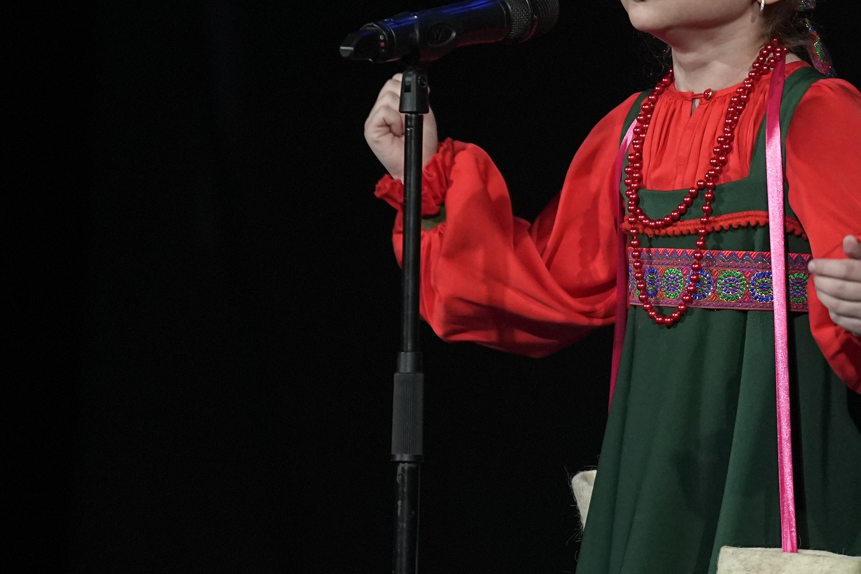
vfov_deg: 2.7
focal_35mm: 515
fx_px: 12316
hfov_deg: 4.0
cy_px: 264
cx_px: 586
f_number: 4
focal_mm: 200
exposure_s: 1/400
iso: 2000
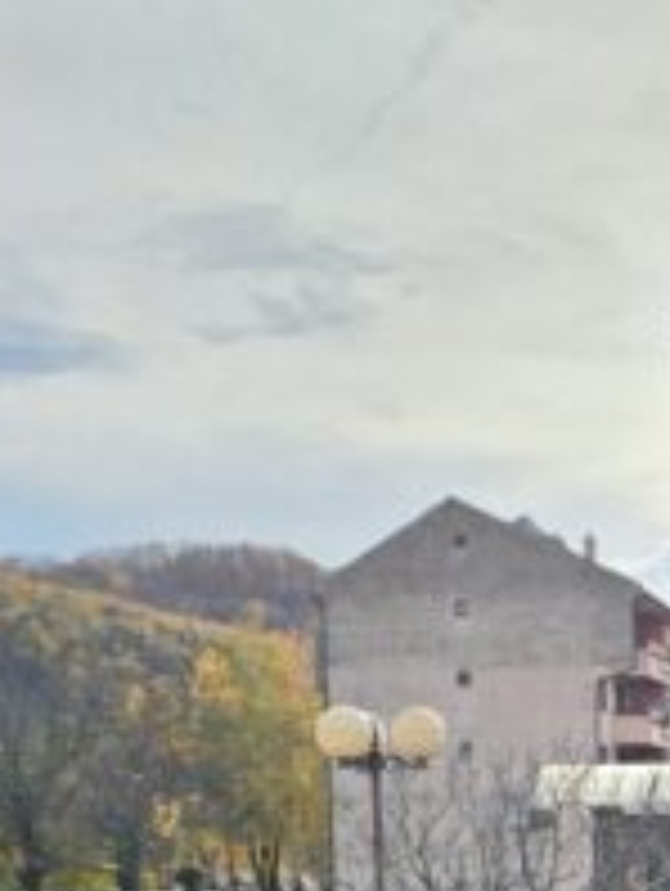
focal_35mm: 89
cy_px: 990
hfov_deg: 15.2
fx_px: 2292
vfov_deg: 20.9
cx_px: 1039
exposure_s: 1/1250
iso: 10
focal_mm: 6.3
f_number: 1.7
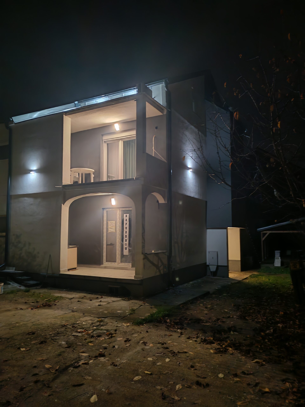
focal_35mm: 27
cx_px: 152
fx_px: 317
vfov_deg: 65.3
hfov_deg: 51.4
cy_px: 204
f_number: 1.95
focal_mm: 5.52
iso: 1600
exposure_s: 1/17
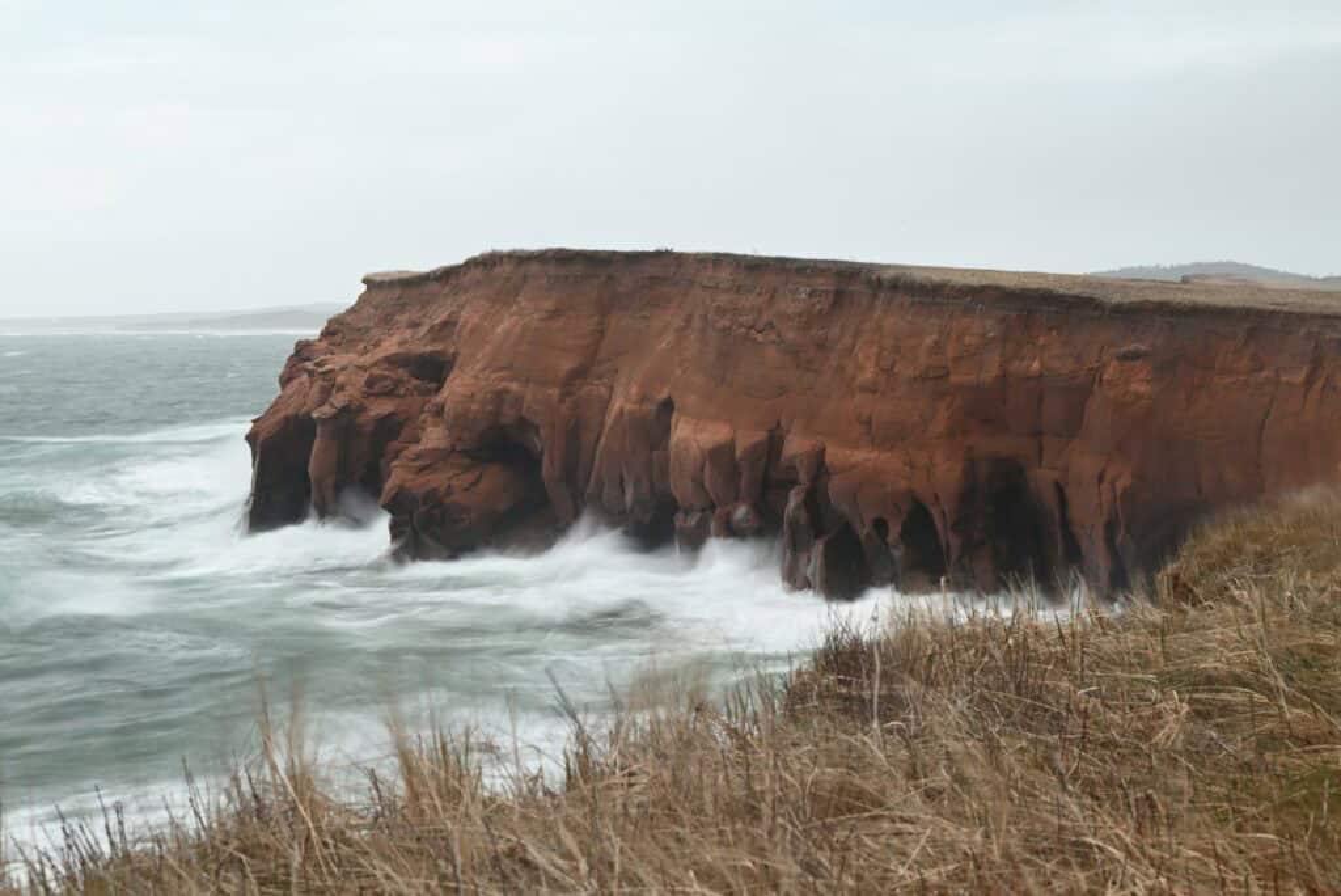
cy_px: 448
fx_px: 2721
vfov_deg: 18.7
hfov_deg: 27.7
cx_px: 670
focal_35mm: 73
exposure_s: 1
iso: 100
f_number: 14
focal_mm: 73
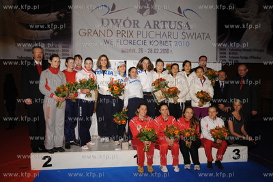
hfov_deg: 58.8
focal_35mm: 32
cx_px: 136
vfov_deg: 41.0
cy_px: 91
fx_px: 242
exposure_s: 1/125
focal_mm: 32
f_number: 5.6
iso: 800
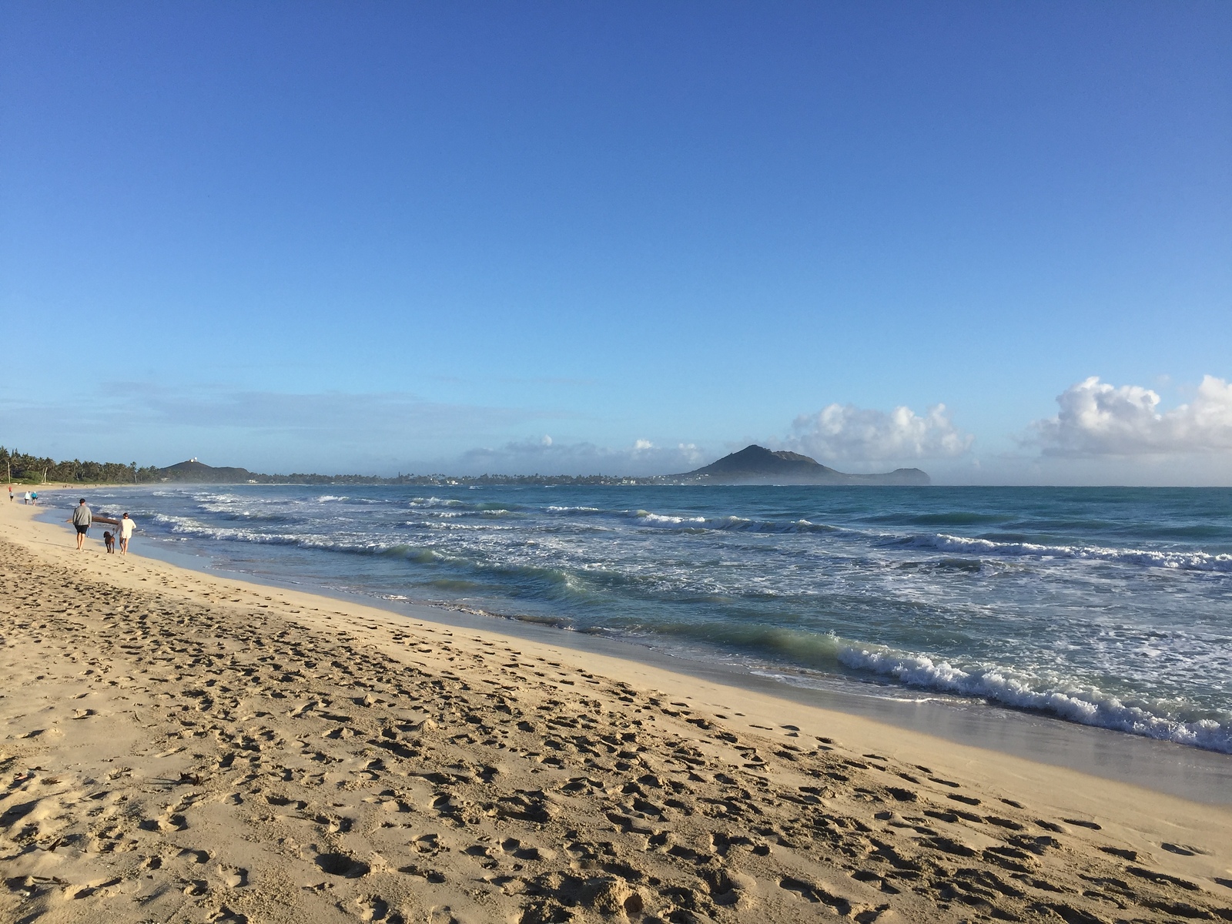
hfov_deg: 61.7
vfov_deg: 48.2
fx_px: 1032
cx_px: 616
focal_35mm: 29
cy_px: 462
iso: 32
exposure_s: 1/1647
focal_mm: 4.15
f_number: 2.2
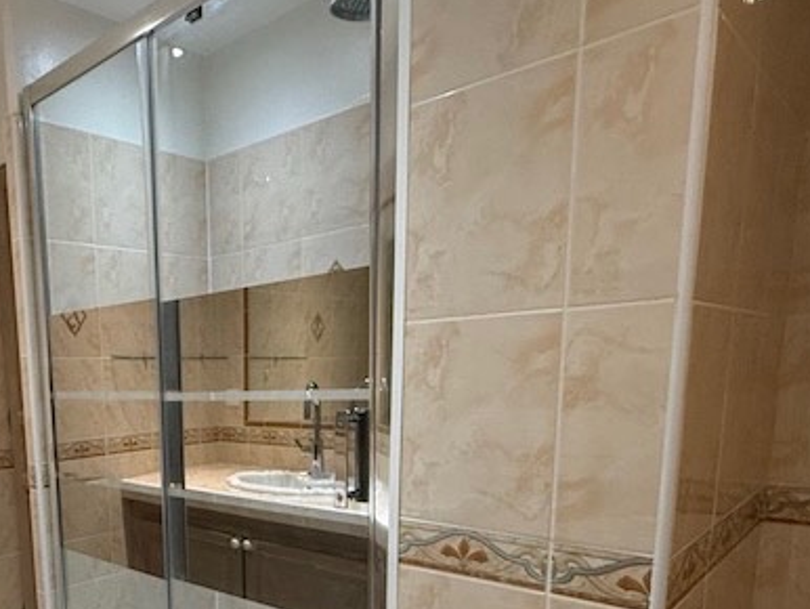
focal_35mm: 29
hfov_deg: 57.3
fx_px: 679
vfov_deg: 45.9
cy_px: 483
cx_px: 168
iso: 250
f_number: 2.2
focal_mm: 2.22
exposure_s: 1/100
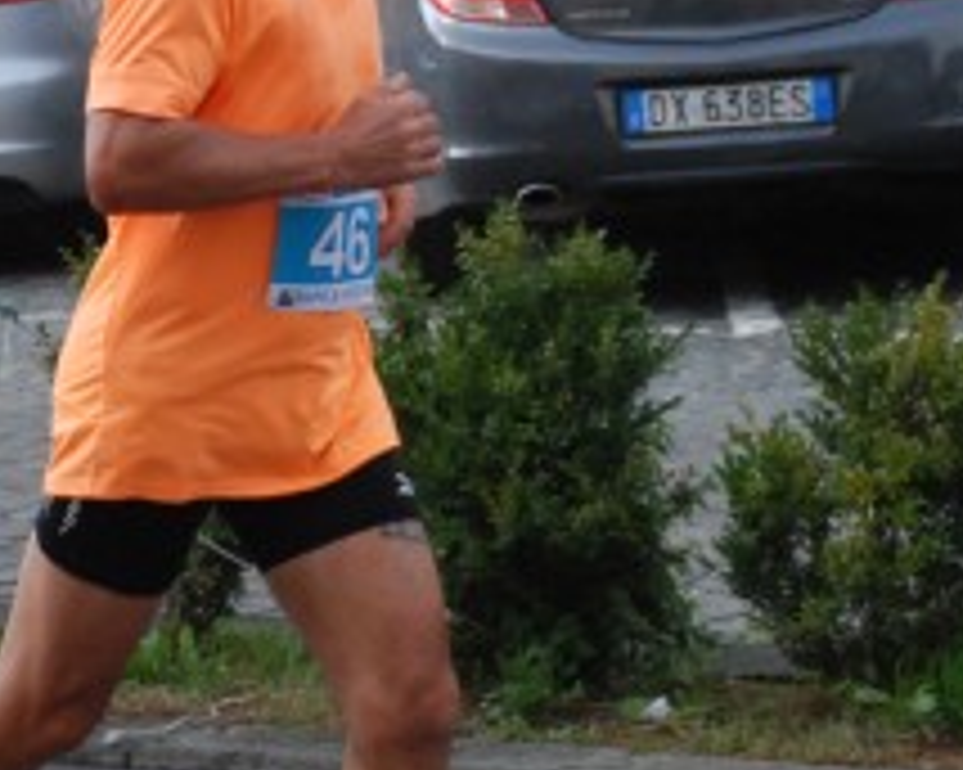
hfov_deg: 7.0
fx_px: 7891
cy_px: 146
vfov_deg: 5.6
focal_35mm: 277
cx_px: 252
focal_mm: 70
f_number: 5.6
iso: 1000
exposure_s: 1/800
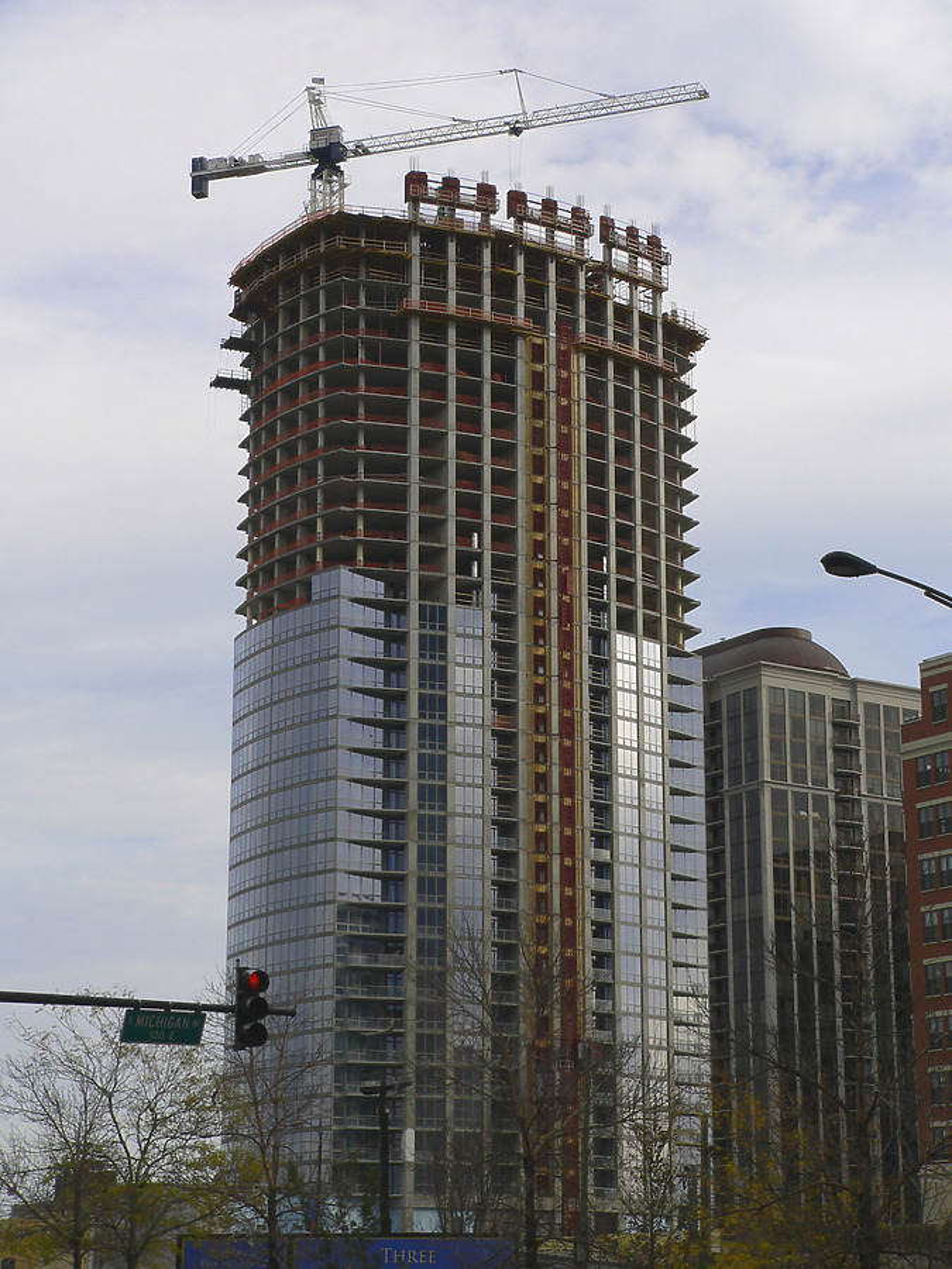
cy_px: 634
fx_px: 2677
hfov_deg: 20.2
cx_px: 476
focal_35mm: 73
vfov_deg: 26.7
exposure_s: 1/500
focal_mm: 12.1
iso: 80
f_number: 4.6
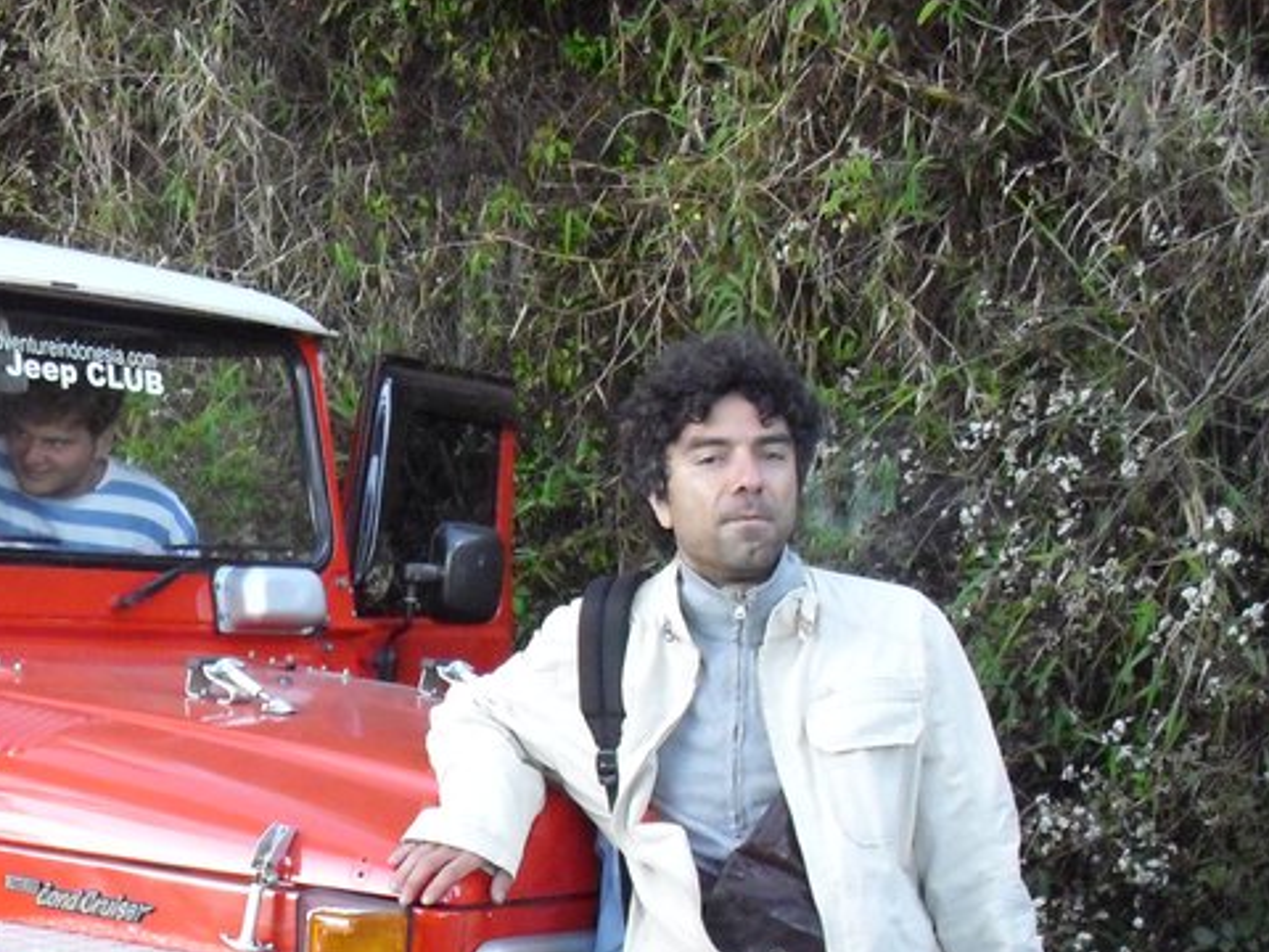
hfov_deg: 23.4
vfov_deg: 17.9
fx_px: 2969
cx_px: 111
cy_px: 857
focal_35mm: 81
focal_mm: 6.2
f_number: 2.8
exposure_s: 1/100
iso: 400
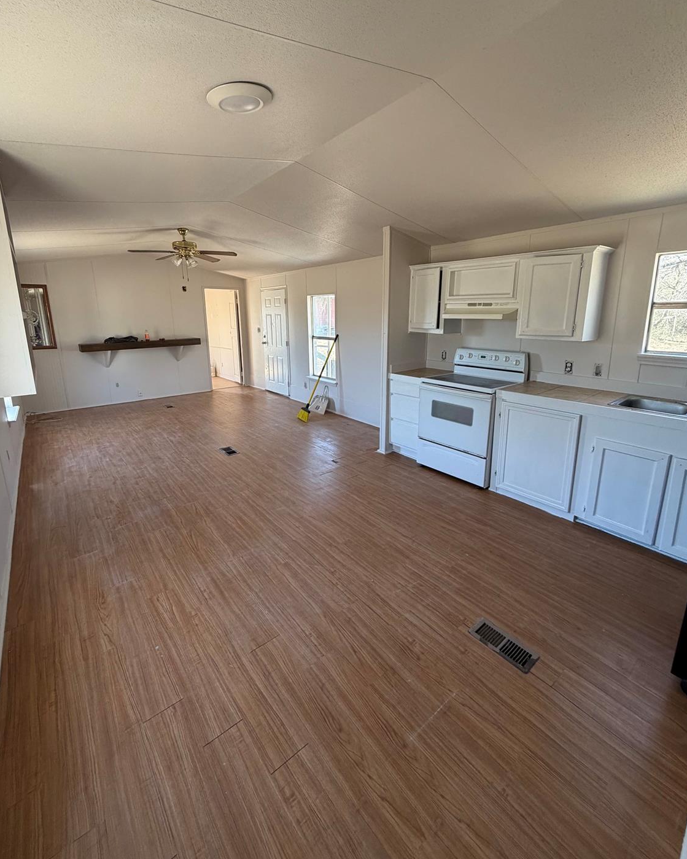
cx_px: 342
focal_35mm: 15
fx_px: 381
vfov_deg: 96.6
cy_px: 397
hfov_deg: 84.0
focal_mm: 2.22
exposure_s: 1/121
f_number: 2.2
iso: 200
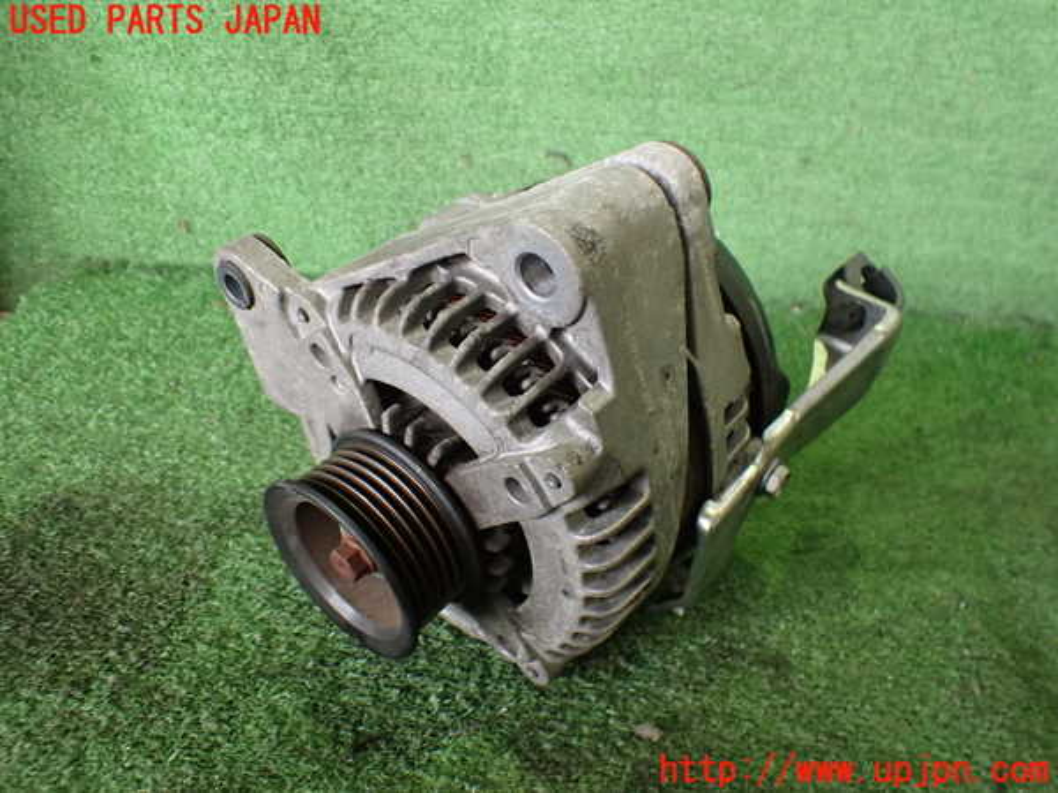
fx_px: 917
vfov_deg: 46.8
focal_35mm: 30
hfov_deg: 60.0
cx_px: 529
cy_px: 396
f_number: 2.3
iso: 800
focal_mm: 5.4
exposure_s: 1/100
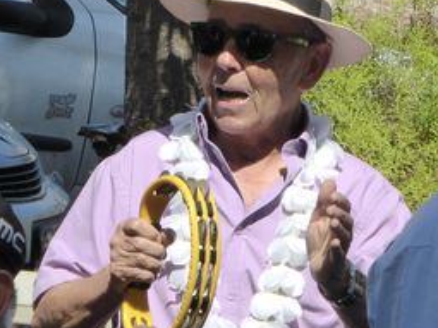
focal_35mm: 518
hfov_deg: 3.8
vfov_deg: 2.9
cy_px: 173
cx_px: 266
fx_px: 6551
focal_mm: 35.6
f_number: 5.5
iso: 200
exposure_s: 1/640
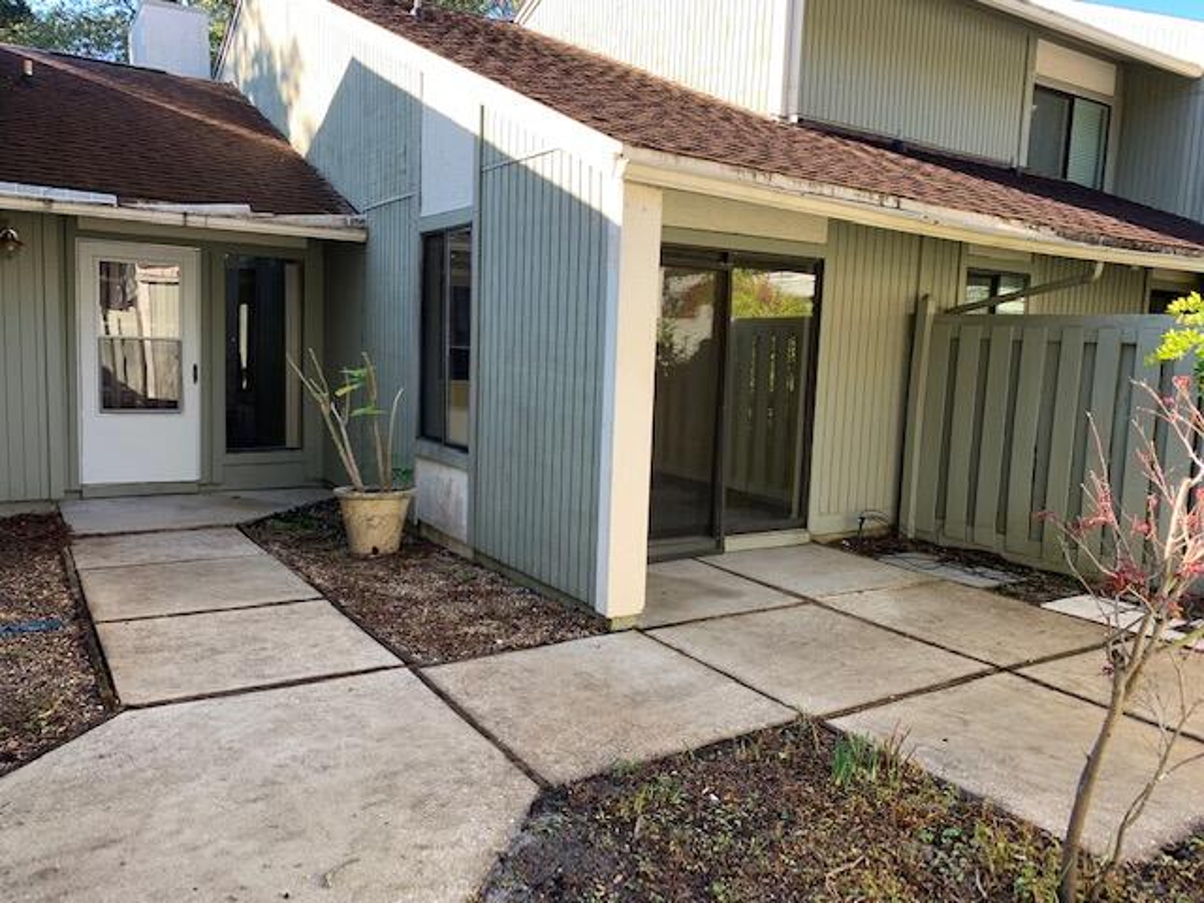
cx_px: 602
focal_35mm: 26
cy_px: 452
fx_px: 904
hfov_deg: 67.3
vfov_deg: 53.1
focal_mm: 4.25
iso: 25
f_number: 1.8
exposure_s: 1/127
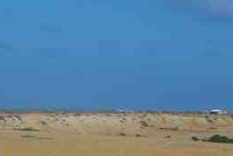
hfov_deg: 10.8
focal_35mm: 189
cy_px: 298
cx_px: -14
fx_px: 1224
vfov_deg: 7.1
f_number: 11
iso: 200
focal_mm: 32.5
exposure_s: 1/160
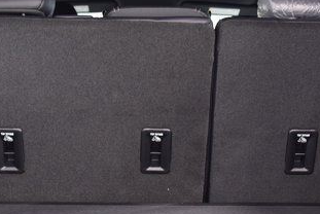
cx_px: 158
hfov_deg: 27.3
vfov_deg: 18.4
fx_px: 658
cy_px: 134
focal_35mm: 74
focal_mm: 24
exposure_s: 1/15
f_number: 2.8
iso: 1600
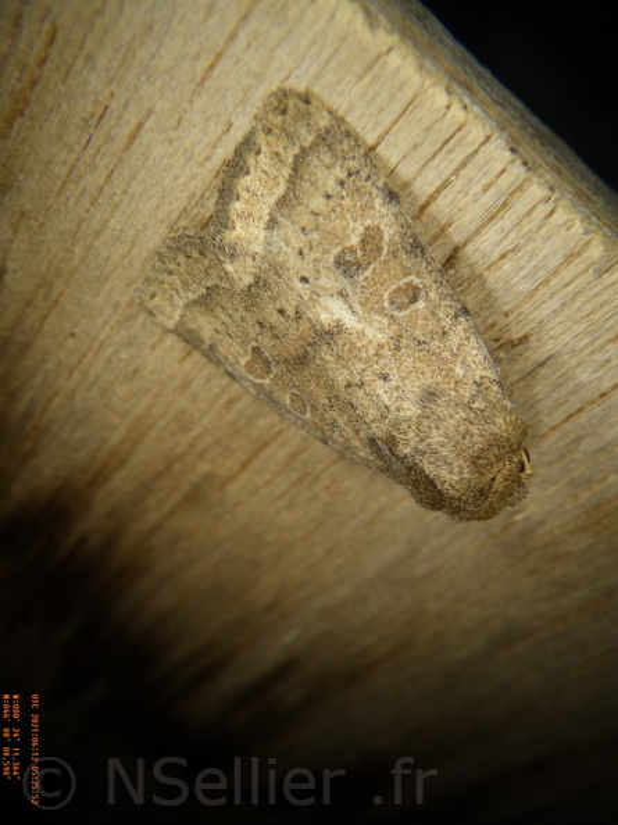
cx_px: 309
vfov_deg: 54.0
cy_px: 412
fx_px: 810
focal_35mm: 34
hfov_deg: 41.8
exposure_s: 1/640
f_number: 4.6
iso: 125
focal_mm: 6.1
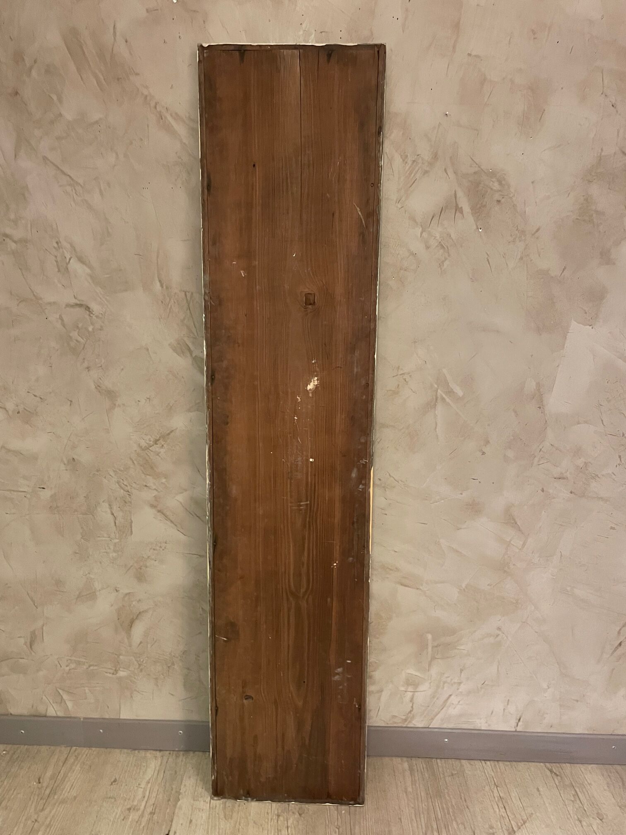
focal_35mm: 26
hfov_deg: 53.1
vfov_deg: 67.3
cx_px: 313
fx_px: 627
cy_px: 418
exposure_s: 1/25
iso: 500
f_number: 1.6
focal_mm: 4.2
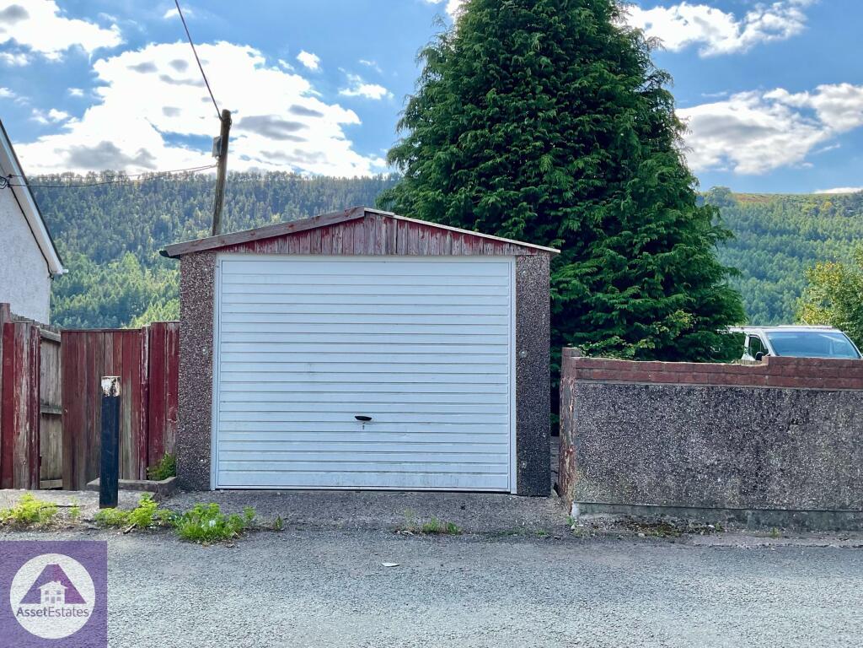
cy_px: 324
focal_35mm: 29
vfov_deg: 48.2
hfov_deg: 61.7
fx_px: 723
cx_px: 432
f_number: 1.8
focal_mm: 3
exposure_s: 1/642
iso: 16
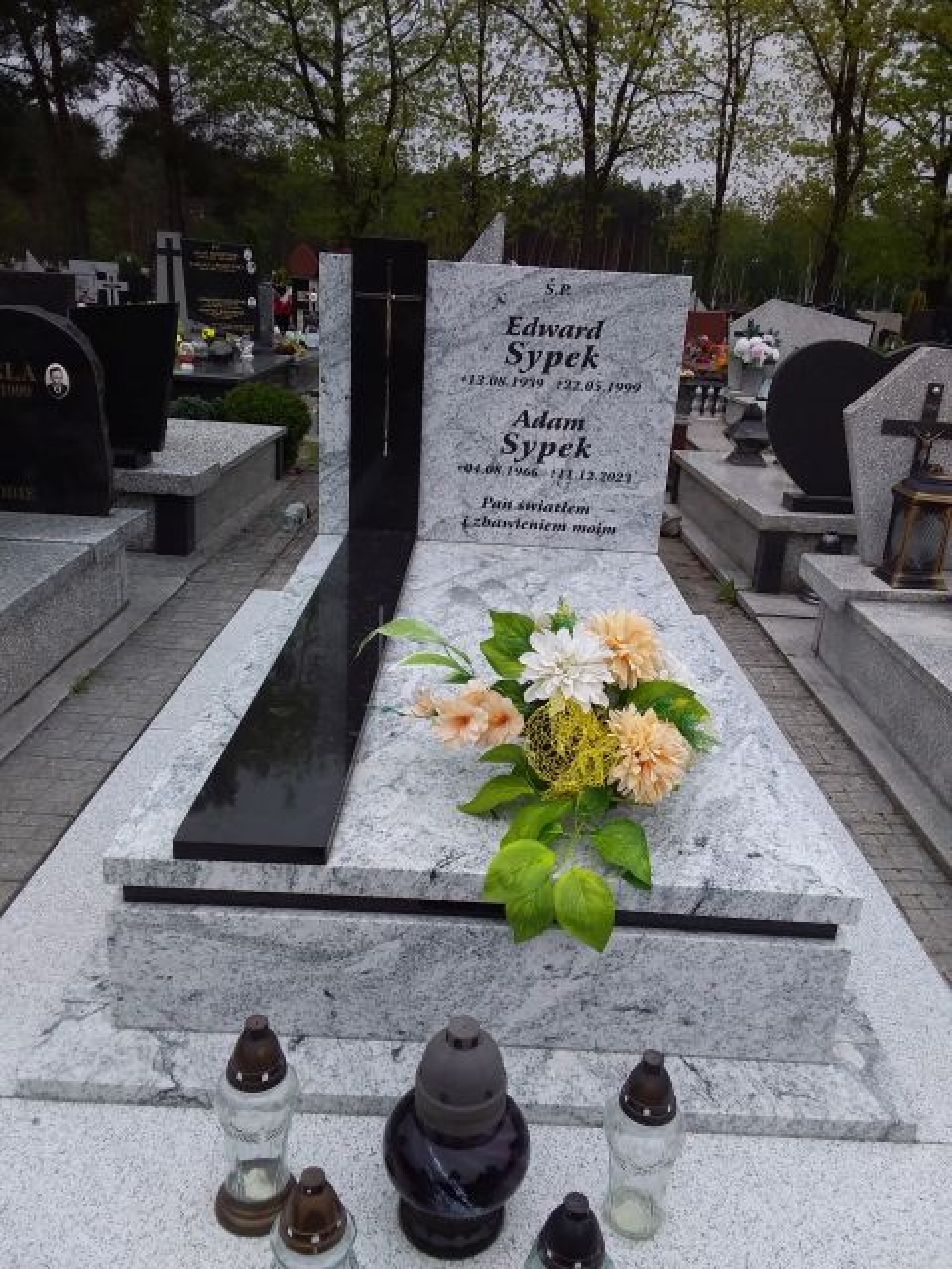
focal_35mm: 28
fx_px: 1027
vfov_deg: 63.4
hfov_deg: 49.7
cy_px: 634
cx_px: 476
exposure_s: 1/377
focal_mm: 2.91
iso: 40
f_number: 1.9
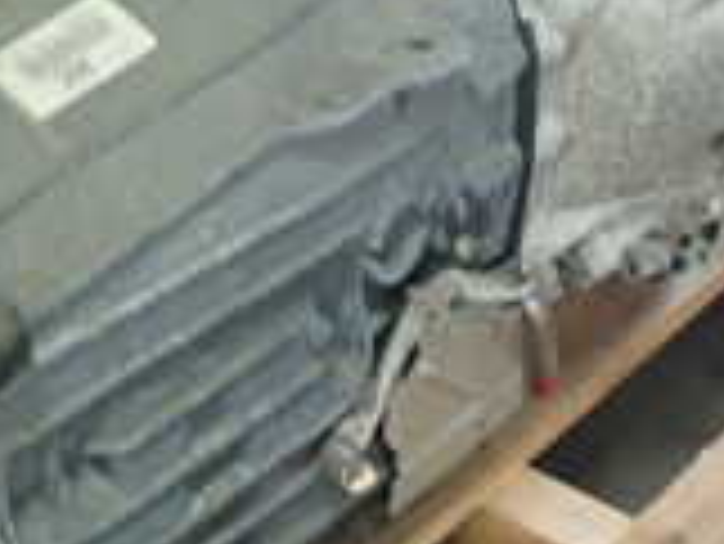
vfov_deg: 13.2
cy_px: 418
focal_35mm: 112
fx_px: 2344
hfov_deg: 17.4
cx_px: 144
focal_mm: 5.4
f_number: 2.3
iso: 320
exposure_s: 1/30
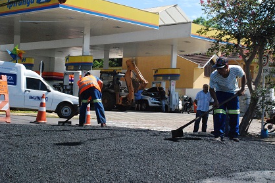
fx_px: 466
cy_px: 91
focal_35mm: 61
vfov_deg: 22.3
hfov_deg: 32.9
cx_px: 138
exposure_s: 1/800
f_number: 14
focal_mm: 40
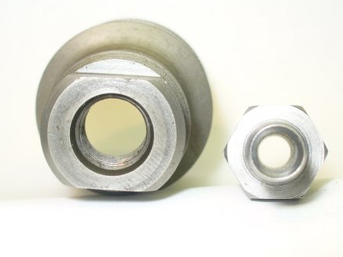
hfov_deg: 34.9
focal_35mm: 55
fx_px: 545
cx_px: 187
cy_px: 138
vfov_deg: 26.6
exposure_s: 1/50
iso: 80
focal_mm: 6.1
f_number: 2.8
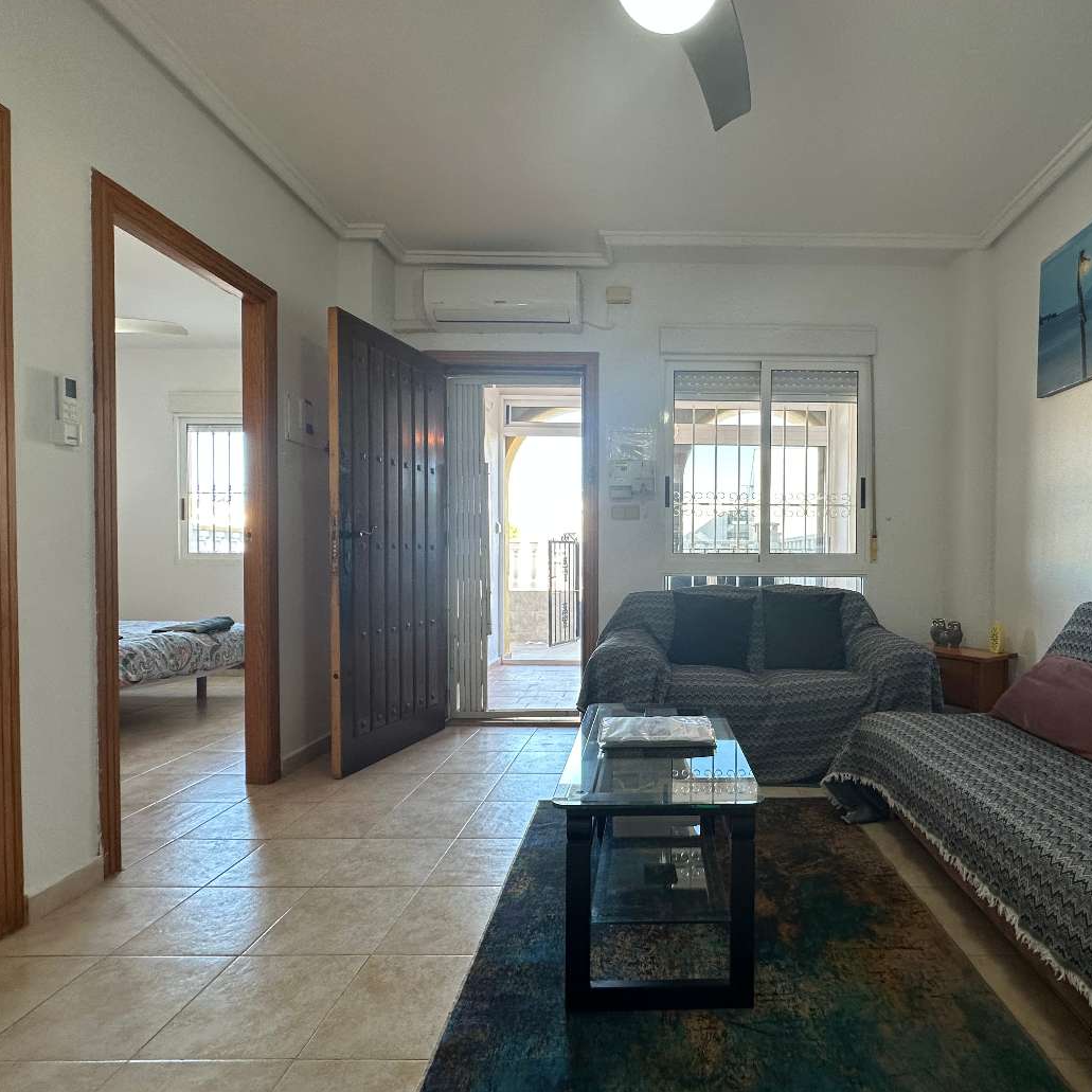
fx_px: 642
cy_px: 570
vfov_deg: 80.7
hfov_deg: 79.5
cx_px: 672
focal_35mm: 18
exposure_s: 1/99
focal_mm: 2.22
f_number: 2.2
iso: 100
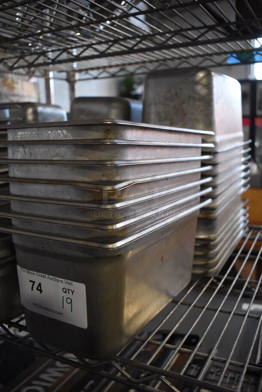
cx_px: 131
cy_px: 196
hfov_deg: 40.0
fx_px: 360
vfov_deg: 57.2
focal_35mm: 33
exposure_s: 1/125
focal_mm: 22
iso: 1600
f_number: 3.8
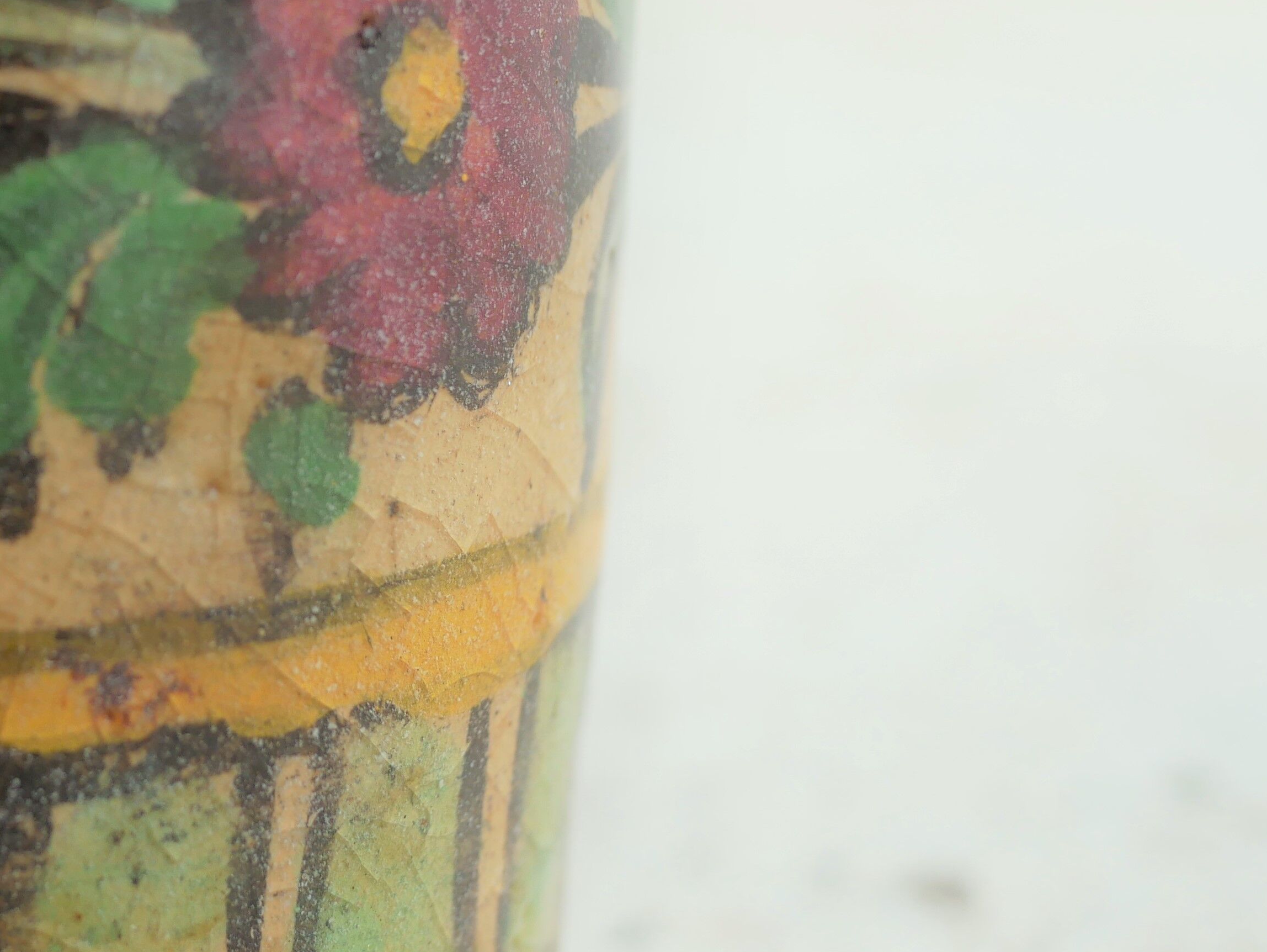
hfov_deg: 23.7
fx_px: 2929
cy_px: 181
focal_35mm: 80
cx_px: 119
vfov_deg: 18.3
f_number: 3.2
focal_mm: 20
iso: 200
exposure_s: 1/320
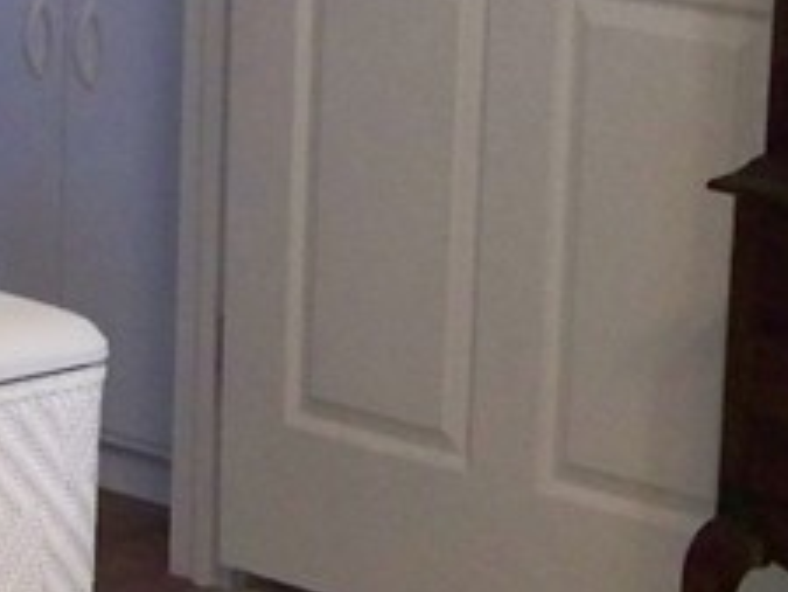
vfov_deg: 9.1
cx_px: 434
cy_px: 347
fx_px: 3735
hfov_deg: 12.0
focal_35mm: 164
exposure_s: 1/30
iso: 320
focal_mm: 5.85
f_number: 2.8
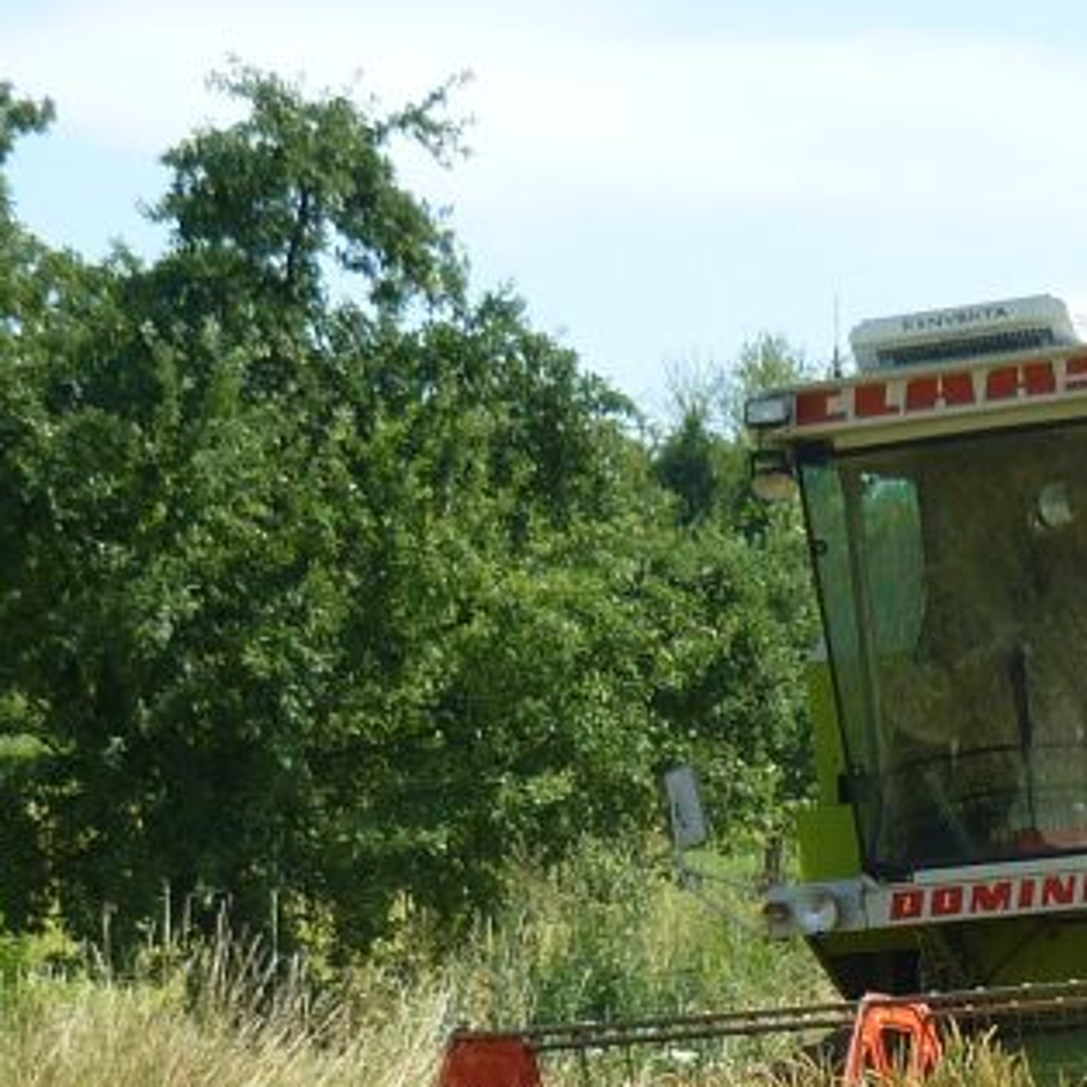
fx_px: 4832
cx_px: 845
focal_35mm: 136
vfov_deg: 12.8
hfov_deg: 12.8
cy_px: 881
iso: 80
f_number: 3
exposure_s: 1/800
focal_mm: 6.4
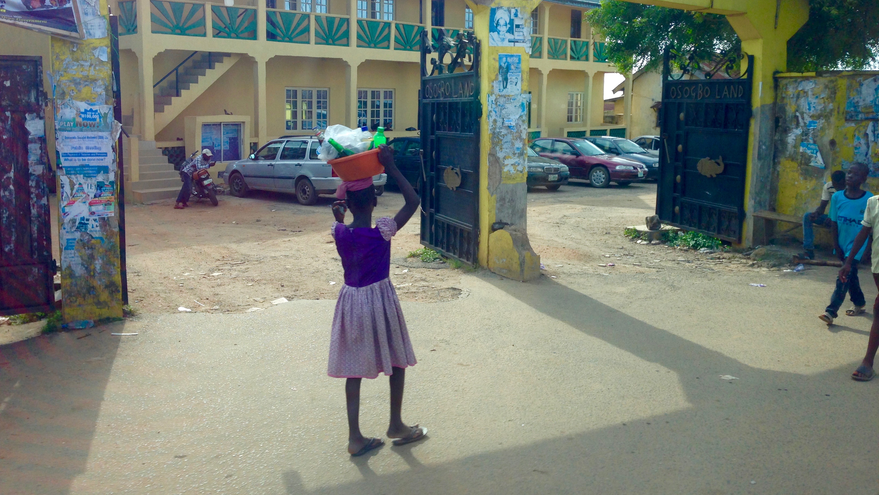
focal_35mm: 36
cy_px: 176
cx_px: 439
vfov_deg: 32.6
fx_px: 839
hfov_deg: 55.3
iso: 50
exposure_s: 1/467
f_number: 2.4
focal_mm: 4.12
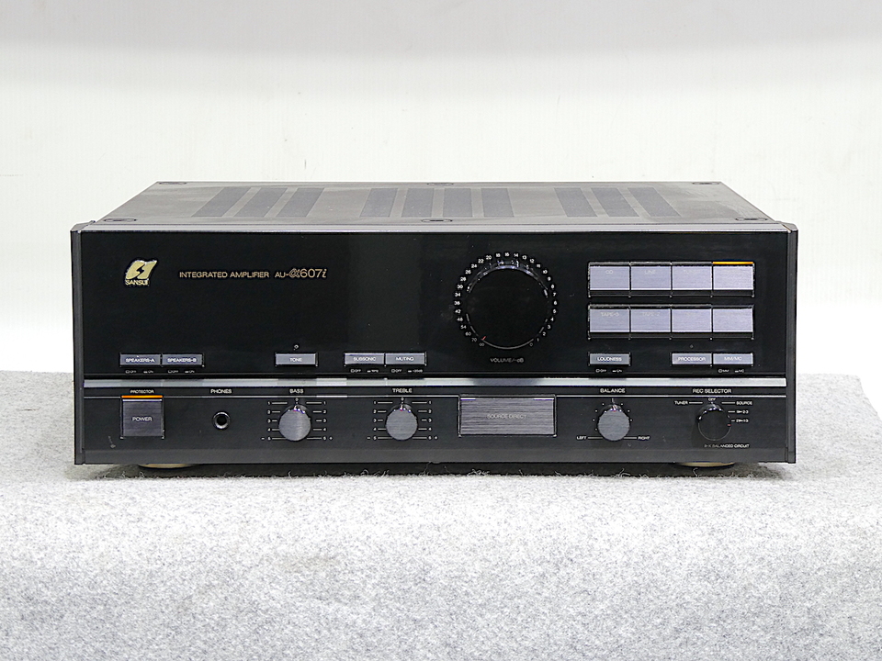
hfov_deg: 20.0
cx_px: 441
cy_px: 330
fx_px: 2497
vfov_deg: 15.1
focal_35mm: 98
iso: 200
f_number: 5
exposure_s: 1/4
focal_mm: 17.5
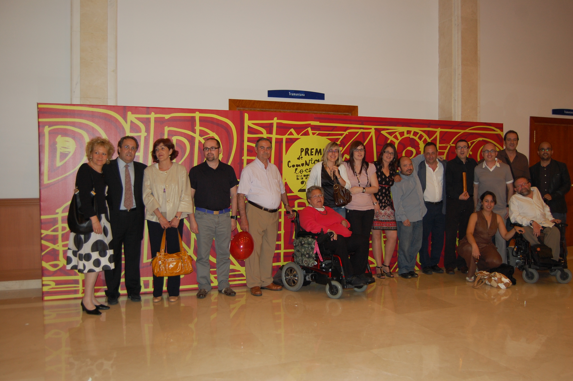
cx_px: 286
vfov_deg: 43.5
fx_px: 477
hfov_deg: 62.0
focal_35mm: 30
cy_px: 190
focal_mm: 20
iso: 400
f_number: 3.8
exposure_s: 1/60
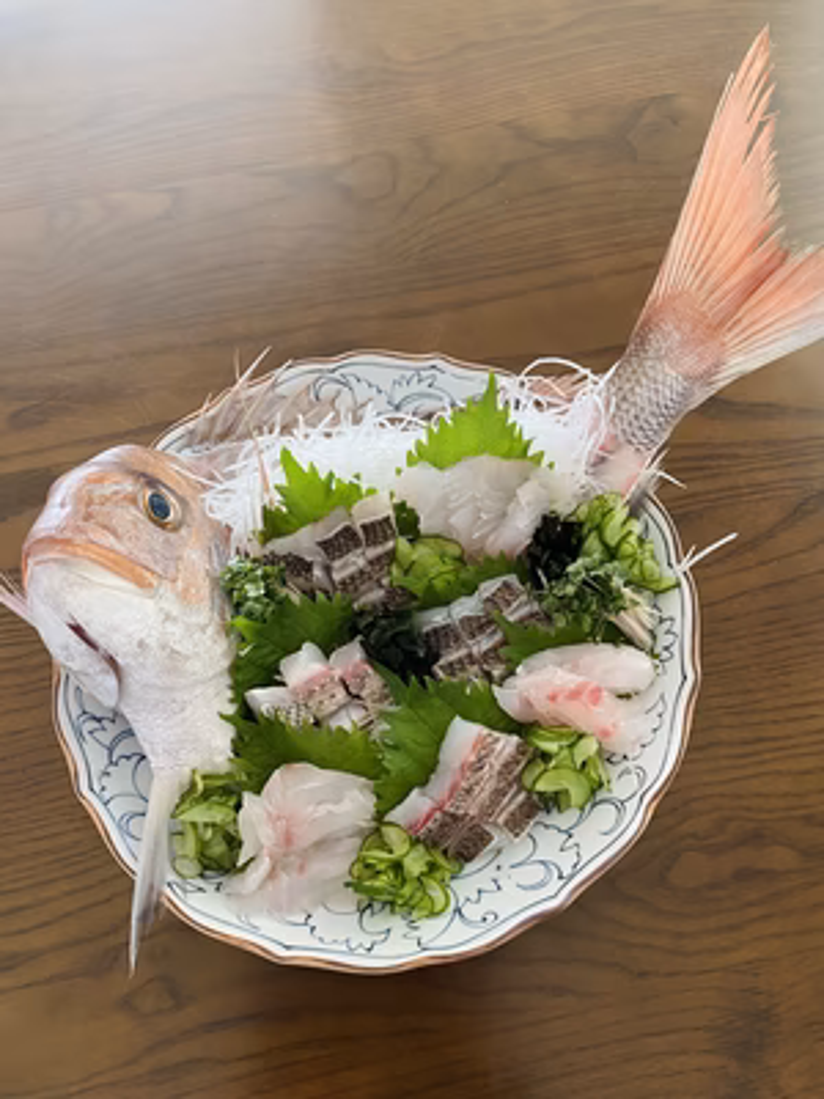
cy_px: 550
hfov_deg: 53.1
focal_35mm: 26
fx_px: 825
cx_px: 412
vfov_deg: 67.3
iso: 160
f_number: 1.8
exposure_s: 1/60
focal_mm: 4.25
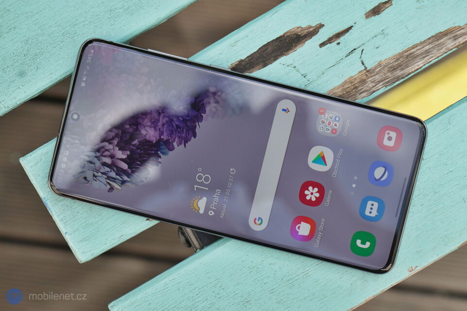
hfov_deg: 28.9
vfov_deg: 19.4
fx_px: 908
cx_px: 234
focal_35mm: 70
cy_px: 156
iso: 100
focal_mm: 70
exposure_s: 1/160
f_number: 6.3
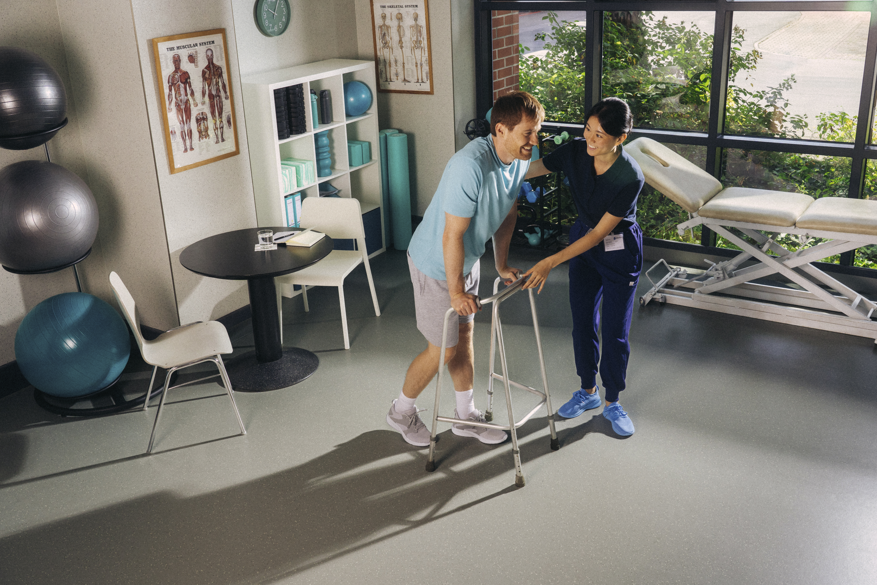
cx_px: 438
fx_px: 853
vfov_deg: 37.9
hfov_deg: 54.4
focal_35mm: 35
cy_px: 292
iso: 500
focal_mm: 35
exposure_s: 1/125
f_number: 8
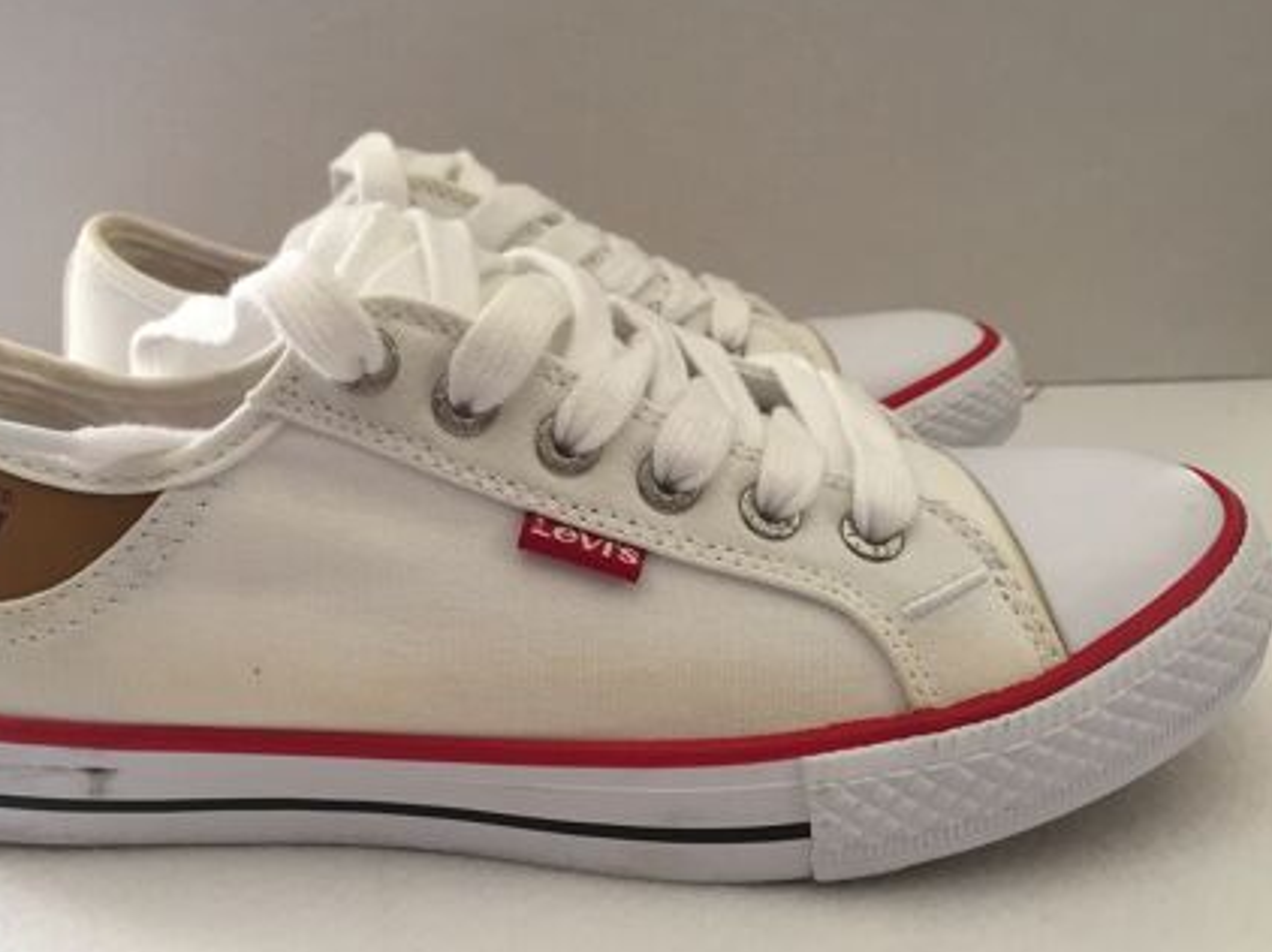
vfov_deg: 42.9
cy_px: 506
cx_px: 552
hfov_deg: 55.2
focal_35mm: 33
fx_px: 1212
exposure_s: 1/33
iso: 40
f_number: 2.2
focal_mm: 4.15
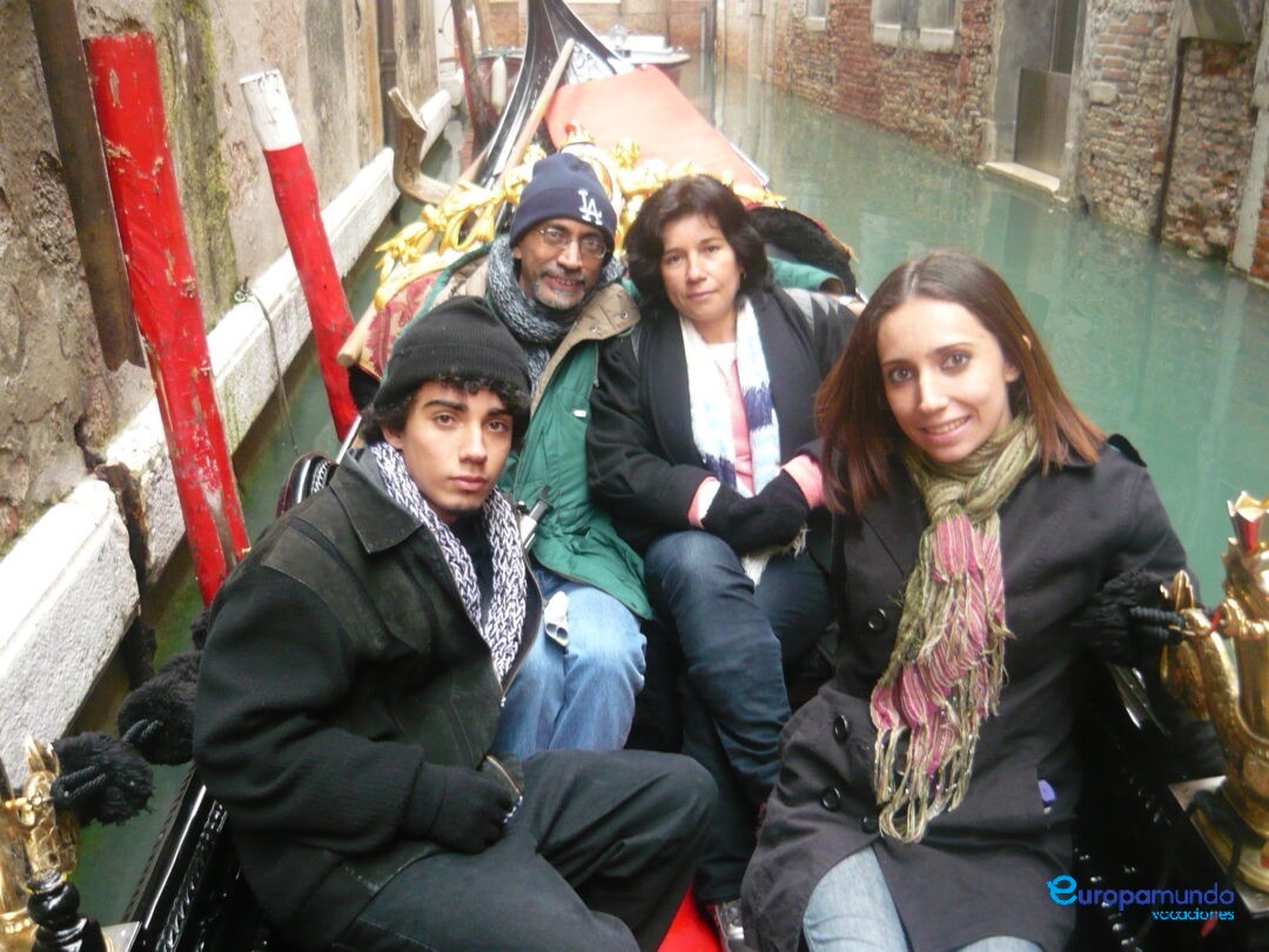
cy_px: 476
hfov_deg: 55.4
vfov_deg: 42.9
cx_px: 634
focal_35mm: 33
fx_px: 1210
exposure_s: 1/30
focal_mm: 5.5
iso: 320
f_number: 2.8
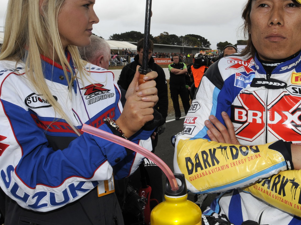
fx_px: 391
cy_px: 88
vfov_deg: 32.1
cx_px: 212
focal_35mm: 45
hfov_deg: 41.3
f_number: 14
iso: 200
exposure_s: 1/160
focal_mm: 22
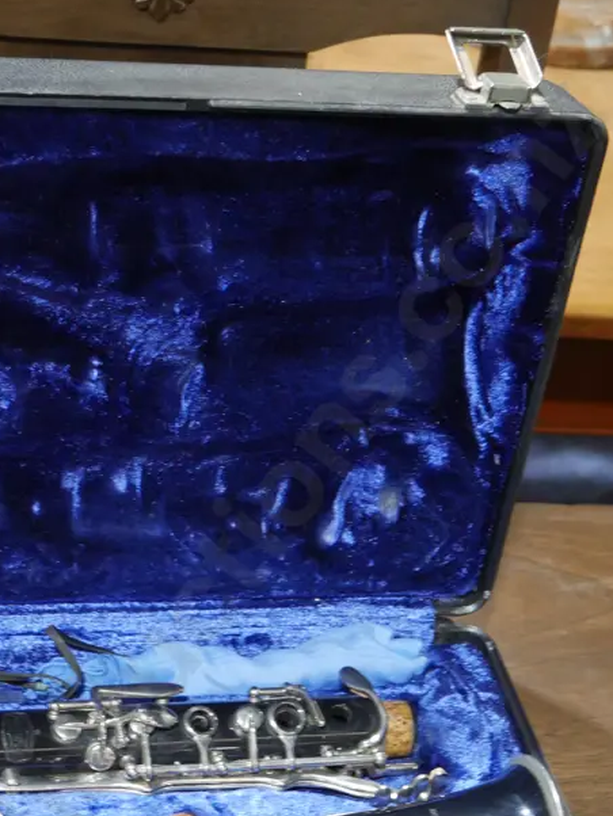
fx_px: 2006
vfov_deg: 22.7
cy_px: 655
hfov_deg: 17.3
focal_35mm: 85
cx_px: 169
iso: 1600
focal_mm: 25
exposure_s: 1/60
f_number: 5.3
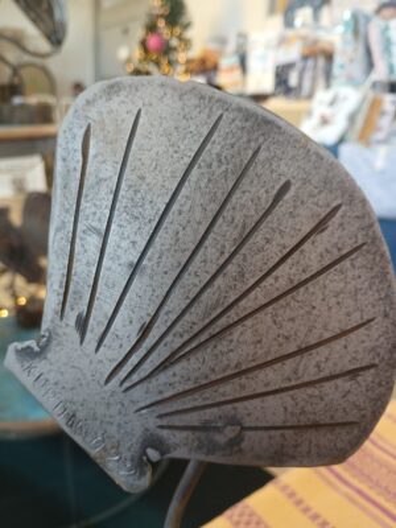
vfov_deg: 67.3
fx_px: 397
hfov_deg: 53.1
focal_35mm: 26
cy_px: 264
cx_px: 198
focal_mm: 3.98
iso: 100
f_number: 1.8
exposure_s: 1/50
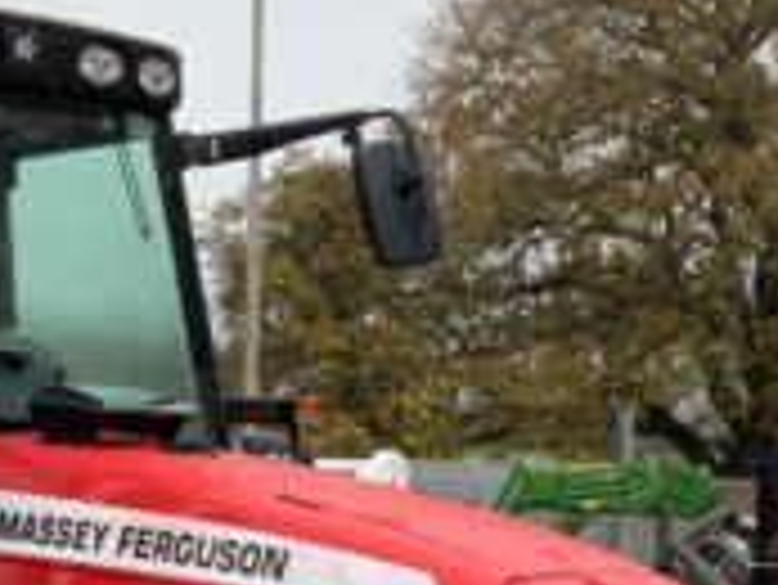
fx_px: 2407
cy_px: 747
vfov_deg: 13.4
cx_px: 319
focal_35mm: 107
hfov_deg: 18.3
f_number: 1.8
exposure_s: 1/122
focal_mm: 3
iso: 25
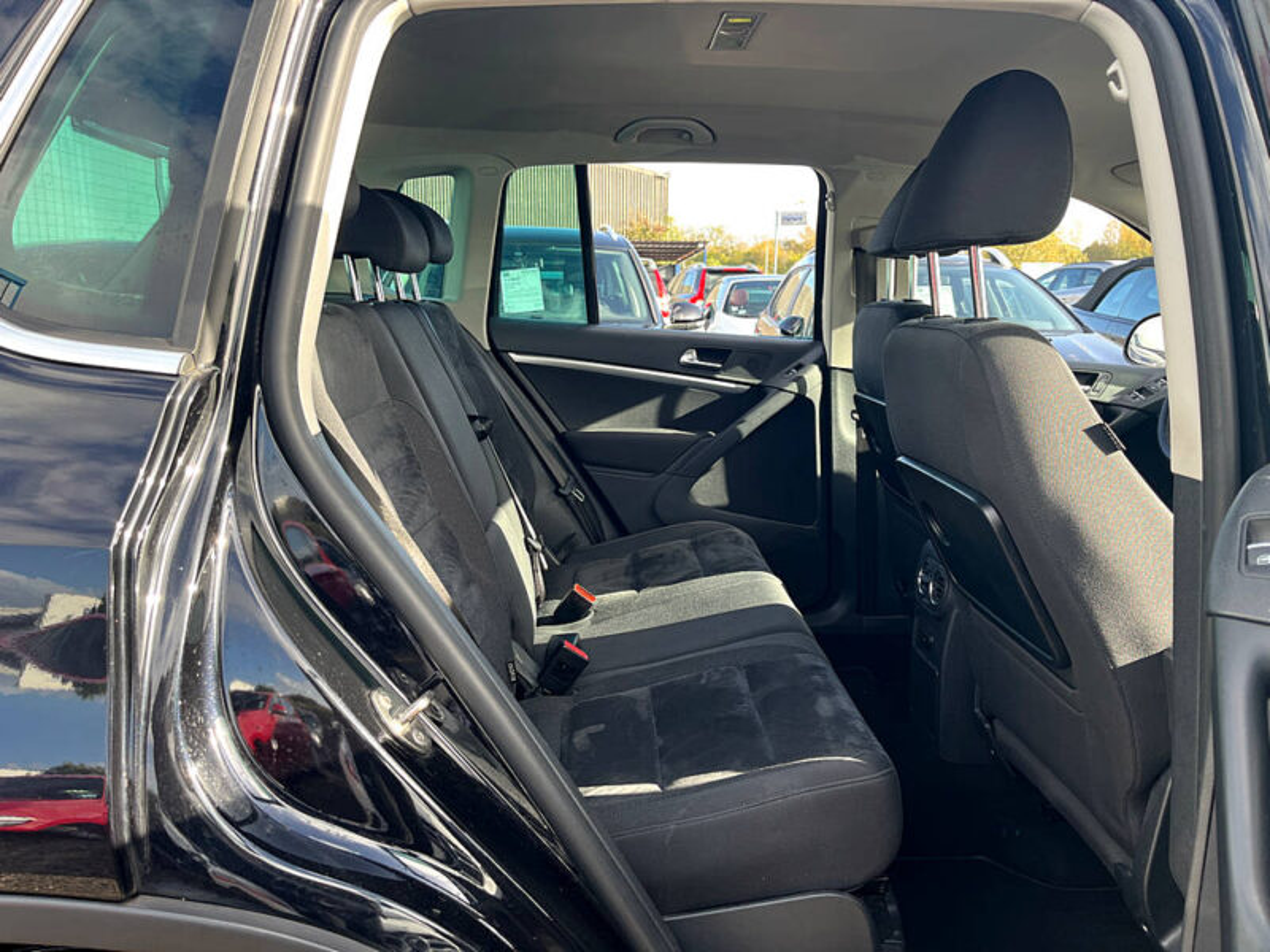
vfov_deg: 53.1
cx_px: 635
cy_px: 476
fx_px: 954
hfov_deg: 67.3
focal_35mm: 26
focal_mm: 5.1
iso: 50
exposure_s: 1/267
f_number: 1.6
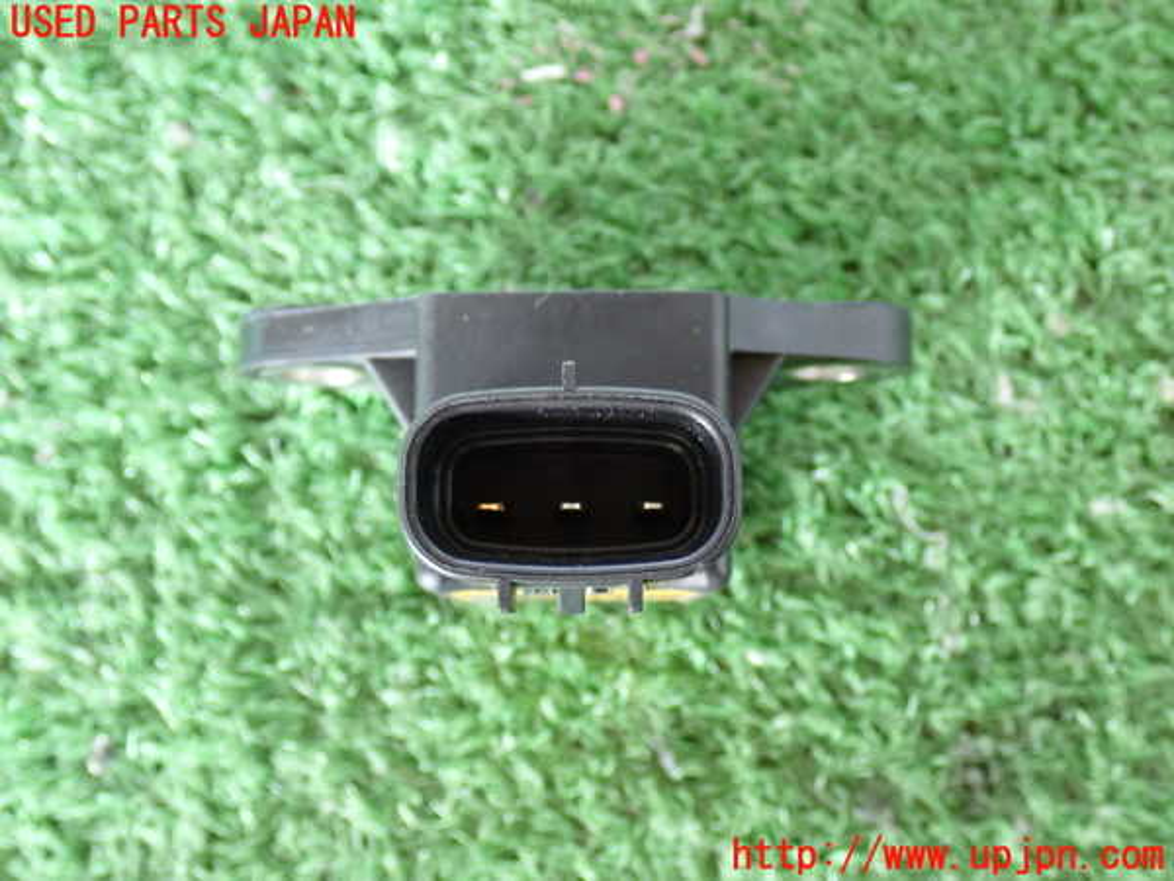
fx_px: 1696
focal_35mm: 50
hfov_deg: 38.2
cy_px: 440
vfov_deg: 29.1
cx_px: 587
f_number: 3.2
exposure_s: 1/50
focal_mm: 9.01
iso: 800
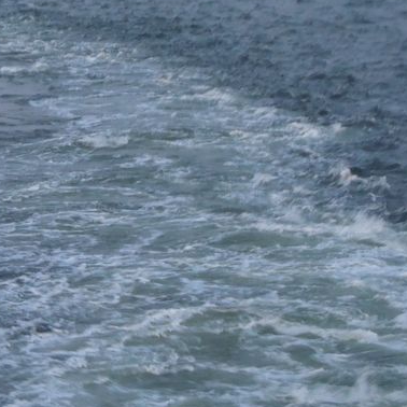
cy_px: 8
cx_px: -61
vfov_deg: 9.3
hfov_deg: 9.3
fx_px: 2488
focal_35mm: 187
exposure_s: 1/15
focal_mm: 14.1
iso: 500
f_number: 4.5
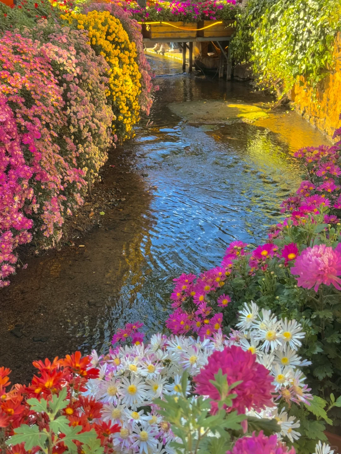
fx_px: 630
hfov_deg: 30.3
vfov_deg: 39.7
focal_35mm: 48
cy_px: 227
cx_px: 170
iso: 64
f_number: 1.78
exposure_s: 1/296
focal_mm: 6.76
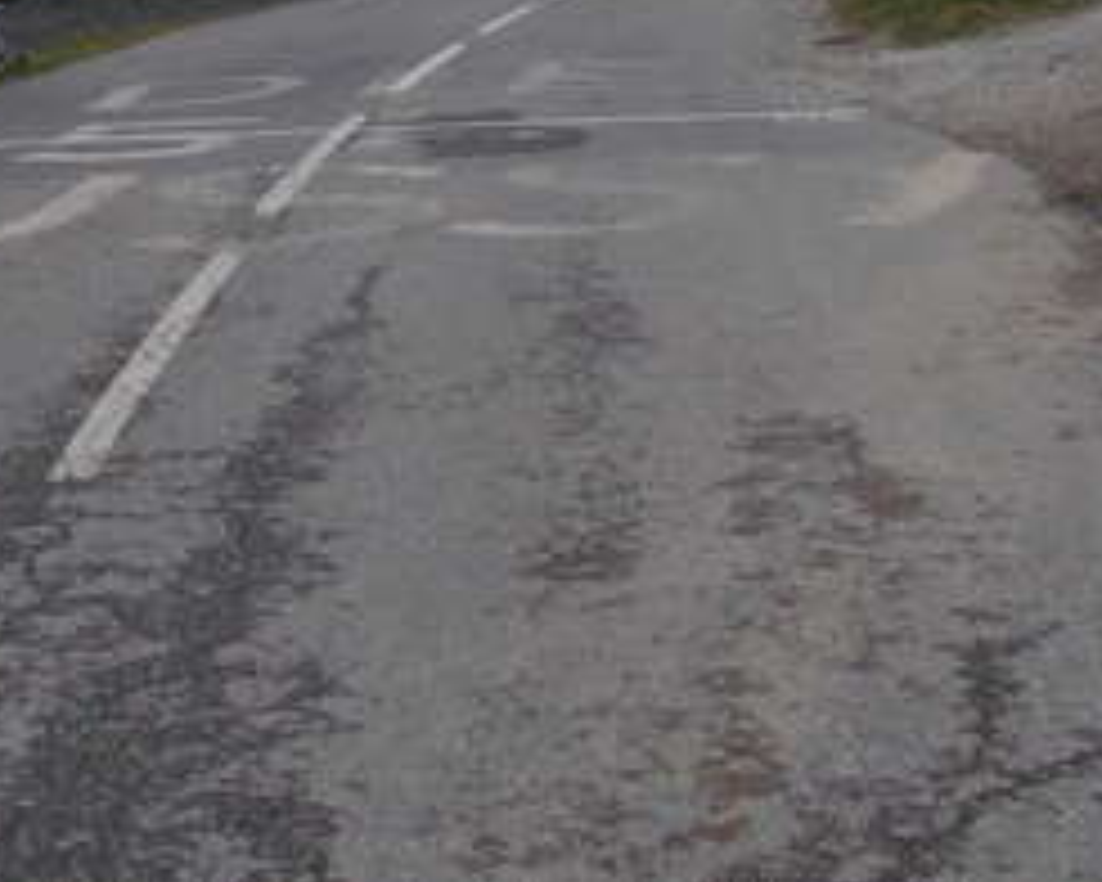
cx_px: 274
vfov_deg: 21.5
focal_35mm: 67
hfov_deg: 27.9
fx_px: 2185
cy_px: -126
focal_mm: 4
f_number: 5.4
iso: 80
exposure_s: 1/1000
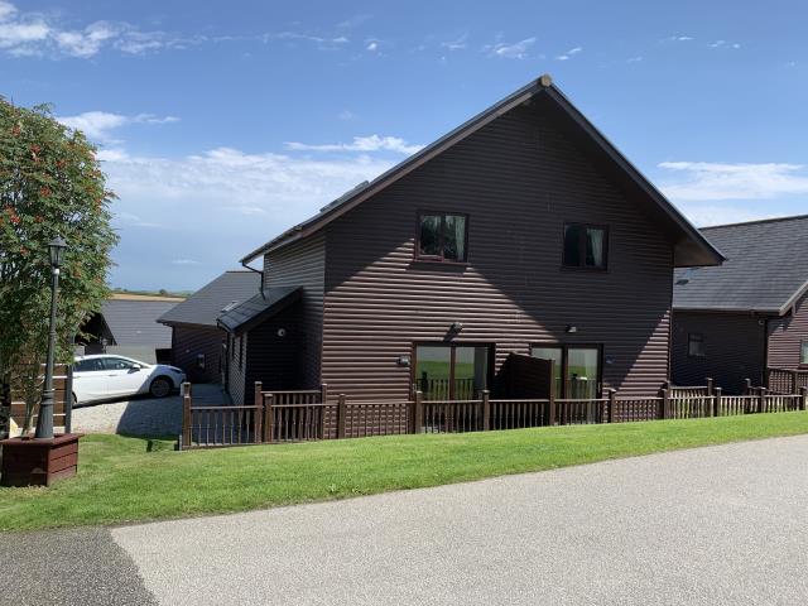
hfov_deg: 67.3
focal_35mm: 26
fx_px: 607
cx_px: 404
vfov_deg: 53.1
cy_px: 303
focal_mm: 4.25
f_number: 1.8
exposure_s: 1/1916
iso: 25
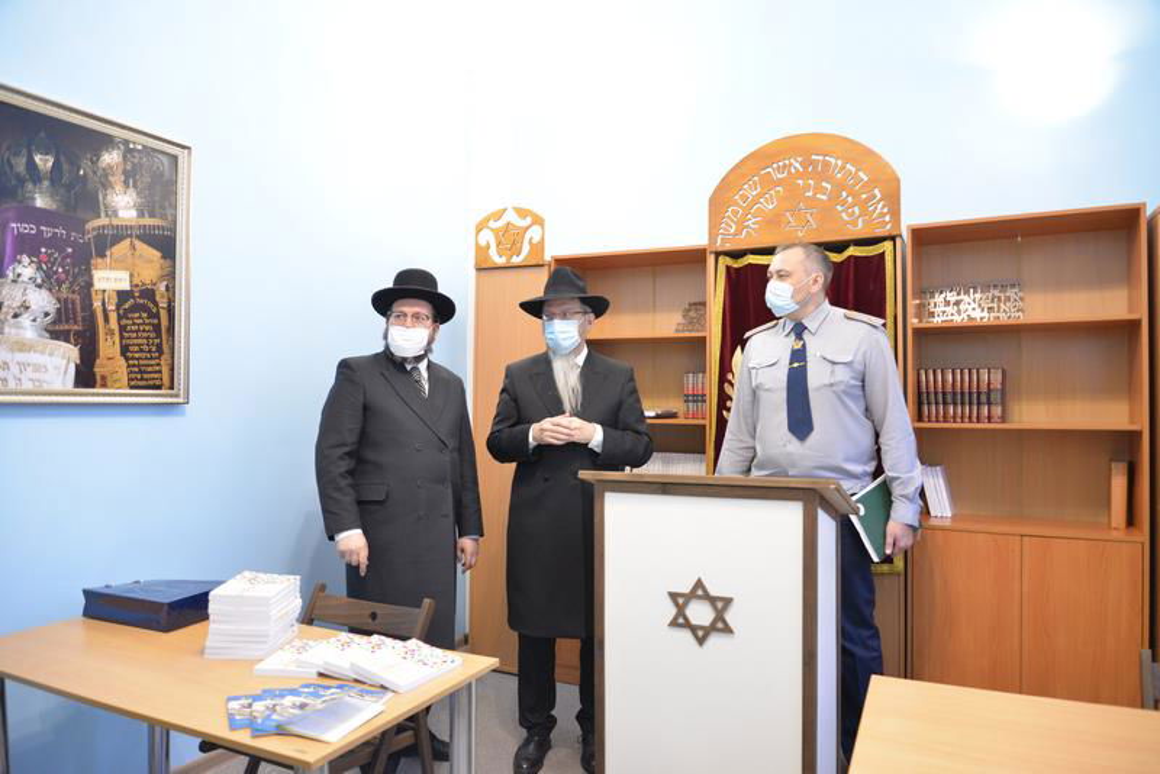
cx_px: 580
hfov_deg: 73.7
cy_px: 387
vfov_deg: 53.2
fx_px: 774
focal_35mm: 24
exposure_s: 1/50
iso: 3200
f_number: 3.5
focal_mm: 24
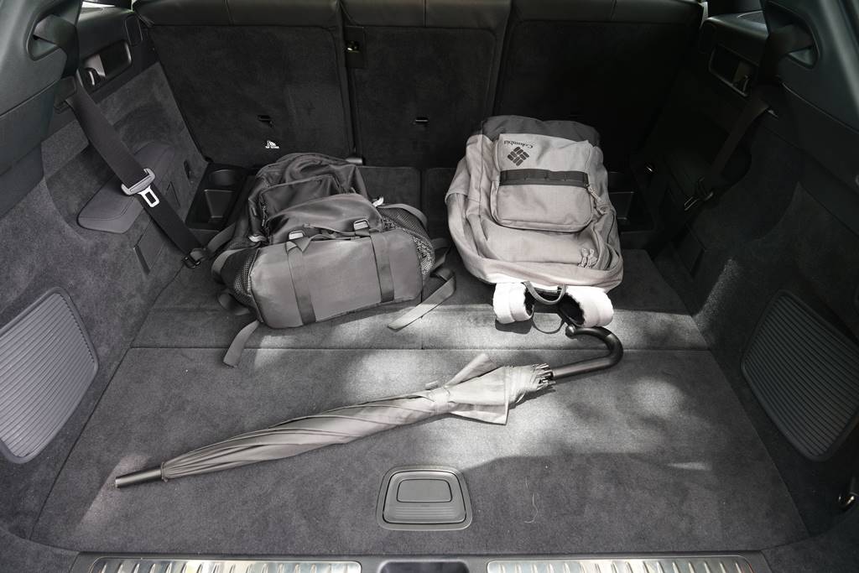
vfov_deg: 53.1
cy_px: 286
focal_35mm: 24
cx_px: 430
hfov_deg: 73.7
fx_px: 573
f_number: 8
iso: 250
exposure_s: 1/8
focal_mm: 24
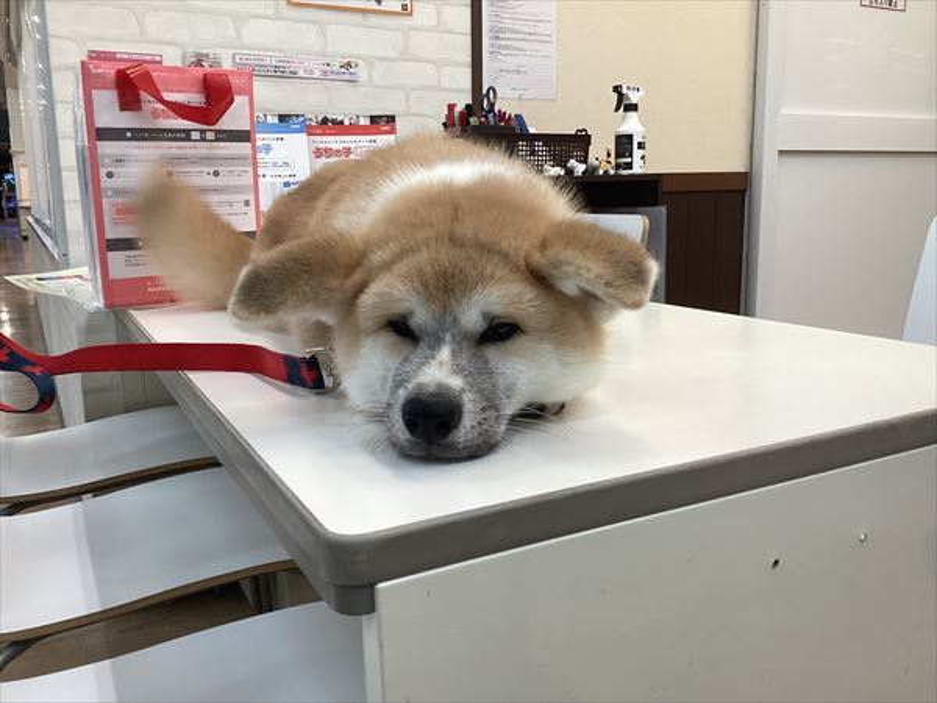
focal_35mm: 31
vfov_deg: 45.4
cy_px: 352
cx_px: 468
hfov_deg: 58.4
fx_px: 839
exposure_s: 1/60
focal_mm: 3.3
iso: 64
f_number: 2.4
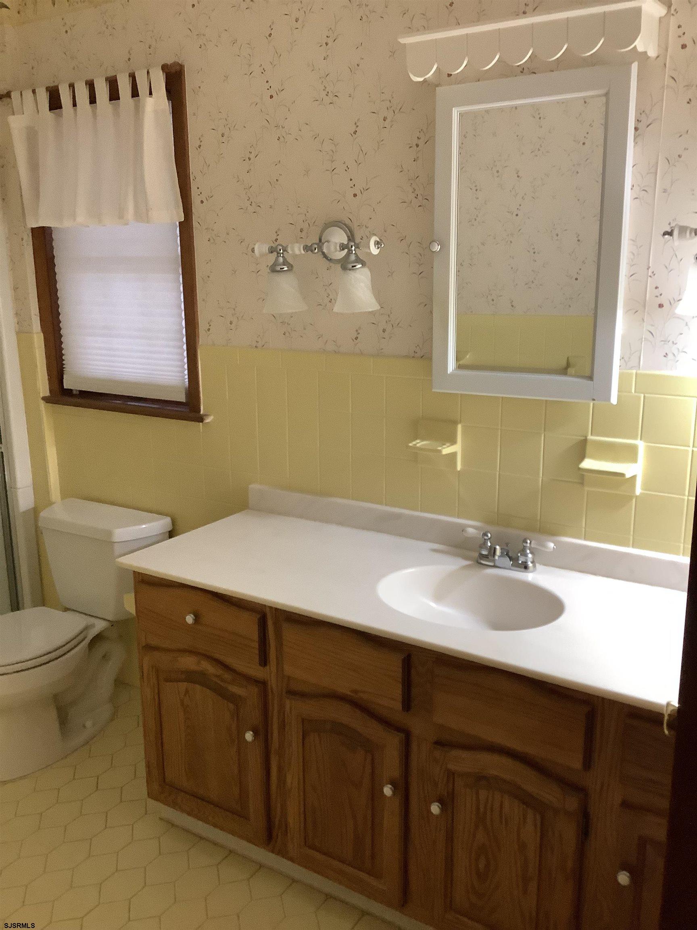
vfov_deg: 58.4
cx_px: 348
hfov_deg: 45.4
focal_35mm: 31
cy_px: 465
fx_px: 832
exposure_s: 1/60
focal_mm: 3.3
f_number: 2.4
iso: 320
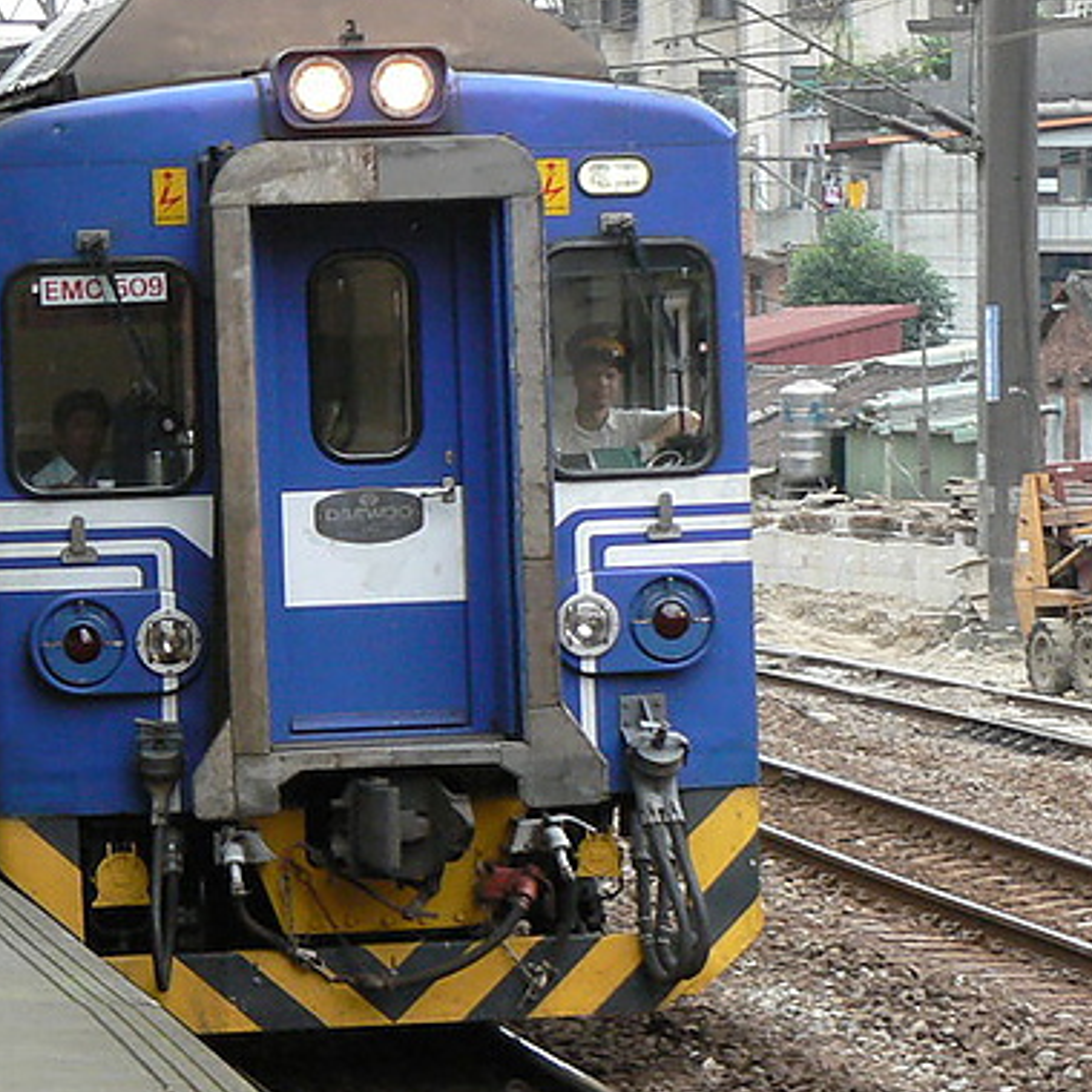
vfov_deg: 8.0
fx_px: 7780
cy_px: 494
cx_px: 445
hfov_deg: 8.0
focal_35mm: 218
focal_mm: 19
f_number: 4
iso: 200
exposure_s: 1/60
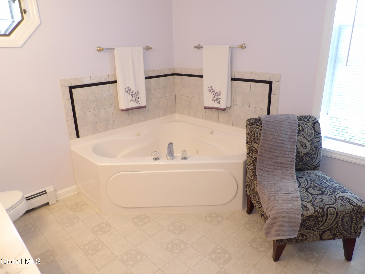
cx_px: 182
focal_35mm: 24
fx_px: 253
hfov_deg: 71.6
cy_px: 137
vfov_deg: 56.8
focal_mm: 4.3
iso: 198
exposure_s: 1/33
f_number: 2.8
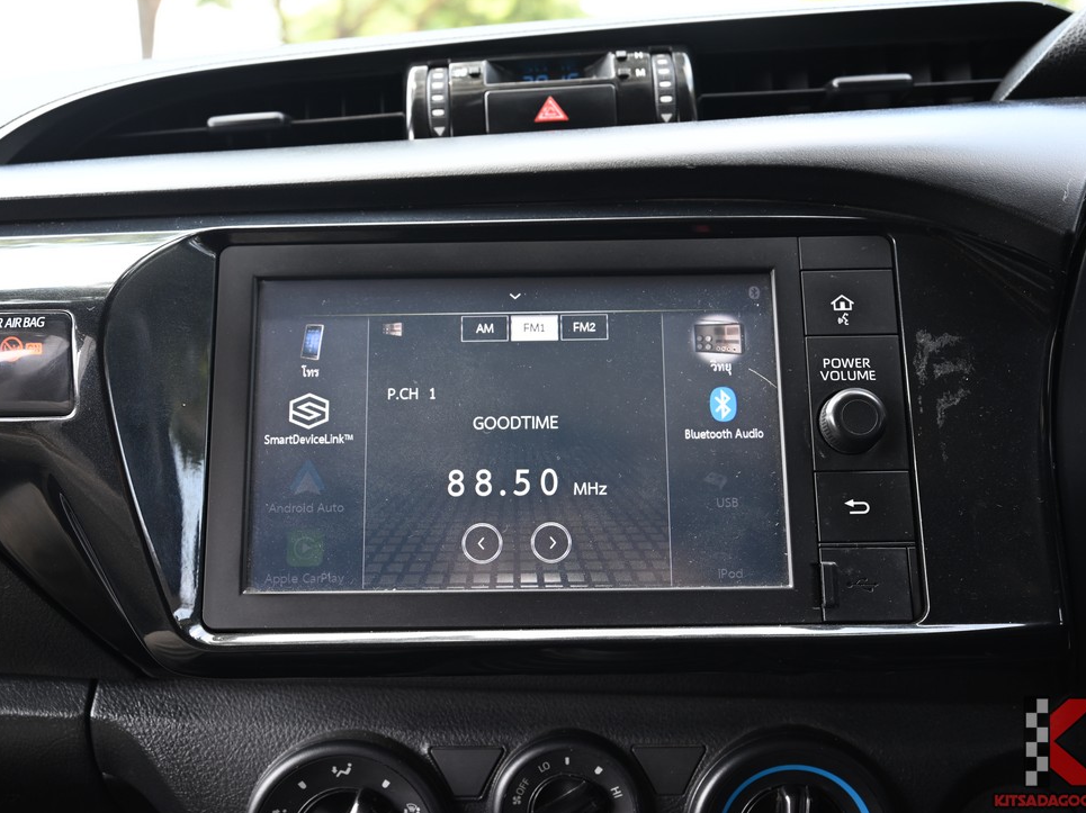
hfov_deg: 54.0
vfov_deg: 41.8
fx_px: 1066
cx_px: 523
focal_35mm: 34
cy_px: 405
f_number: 6.3
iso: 500
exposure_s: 1/60
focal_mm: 31
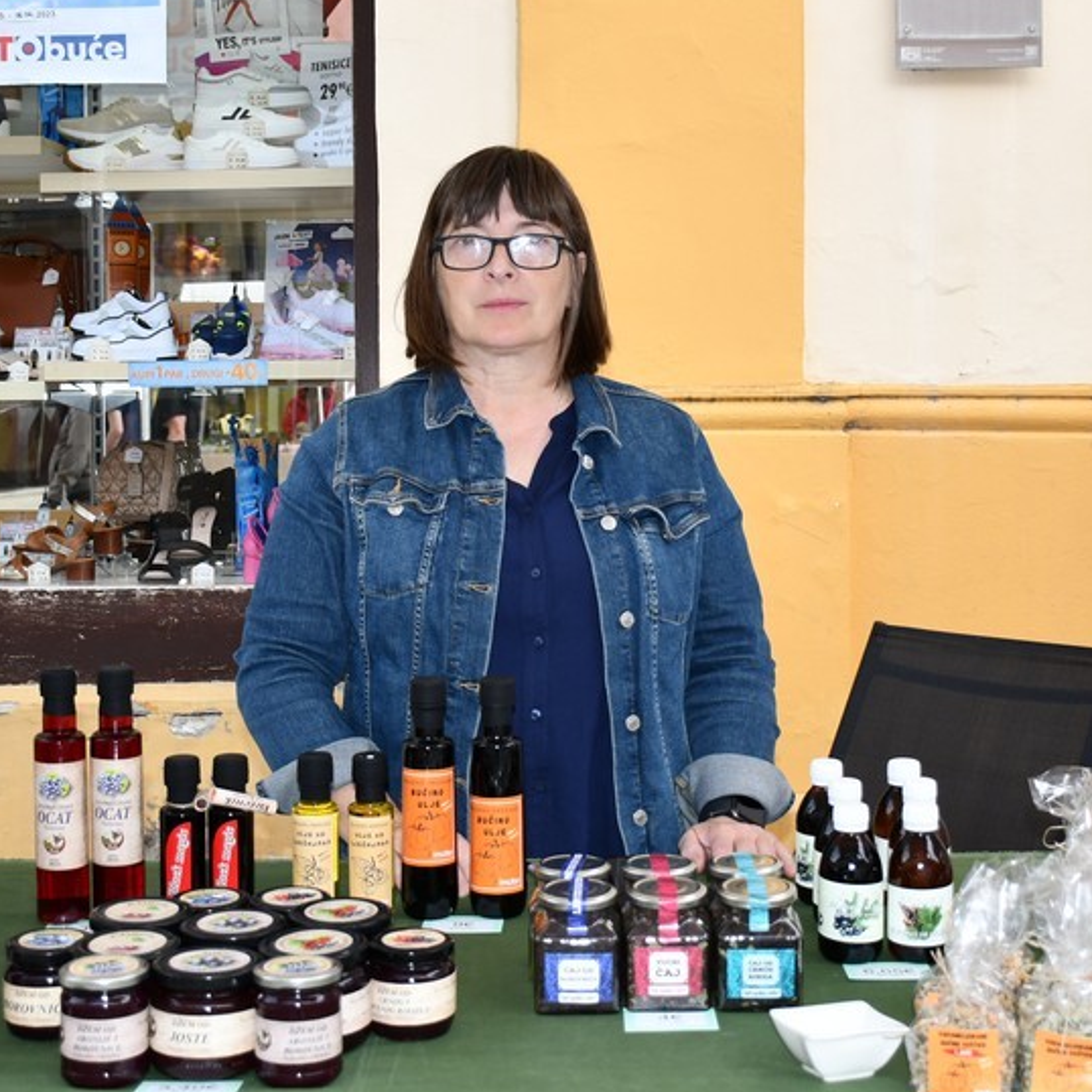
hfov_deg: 31.1
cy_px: 407
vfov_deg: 31.0
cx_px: 581
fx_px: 1963
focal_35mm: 55
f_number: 3.8
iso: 200
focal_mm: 23
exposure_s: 1/250
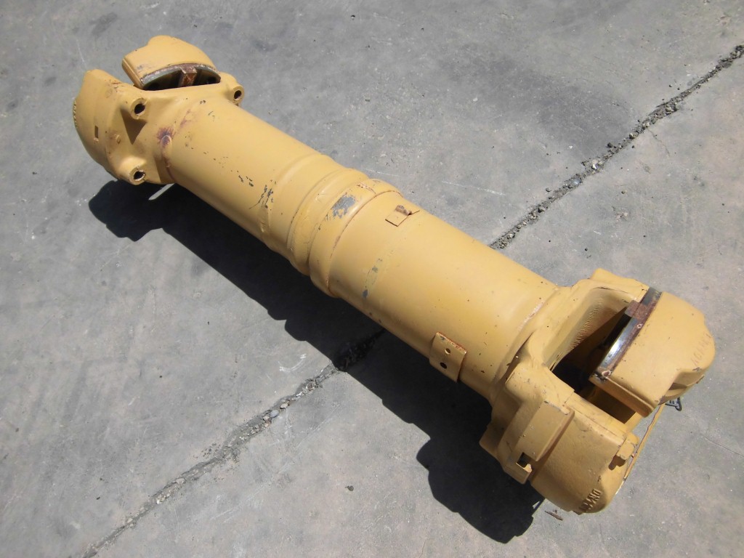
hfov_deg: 67.3
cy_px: 279
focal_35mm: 26
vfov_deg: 53.1
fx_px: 559
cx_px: 372
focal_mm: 4.7
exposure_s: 1/320
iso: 100
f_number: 7.9
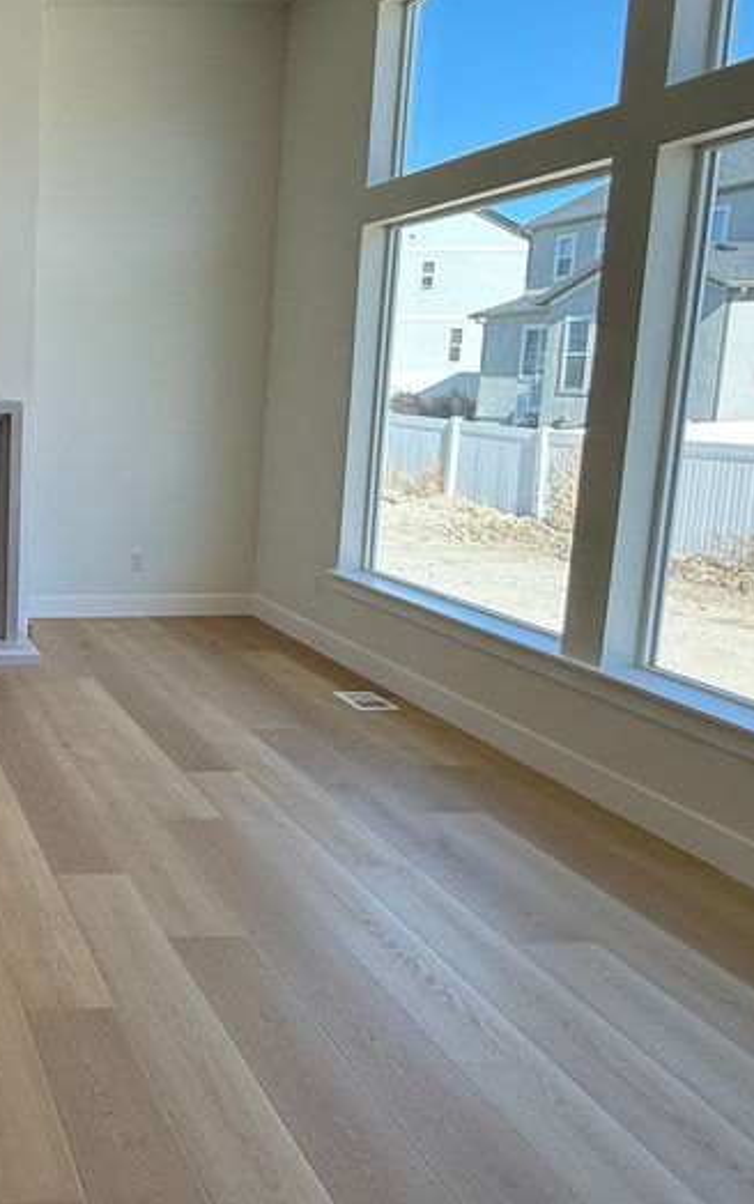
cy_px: 508
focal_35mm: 29
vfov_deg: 64.3
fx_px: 952
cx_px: -182
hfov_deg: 33.7
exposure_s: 1/167
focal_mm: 2.22
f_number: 2.2
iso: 64
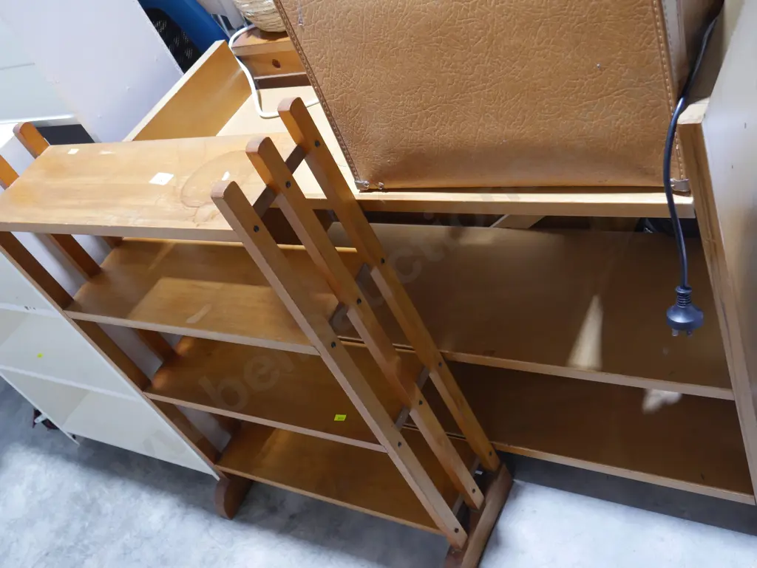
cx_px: 378
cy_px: 284
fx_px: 831
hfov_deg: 49.0
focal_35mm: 38
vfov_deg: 37.8
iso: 1000
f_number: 4.1
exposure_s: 1/60
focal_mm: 19
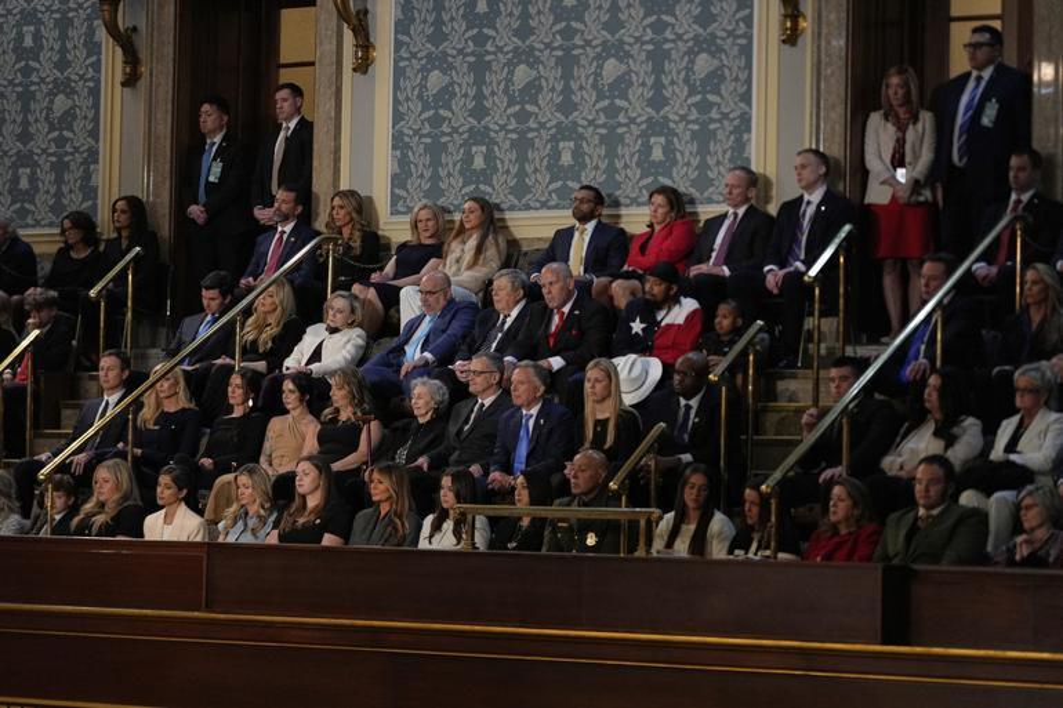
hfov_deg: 17.4
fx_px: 3483
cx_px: 532
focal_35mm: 118
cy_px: 354
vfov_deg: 11.6
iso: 2500
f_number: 2.8
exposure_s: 1/500
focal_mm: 118
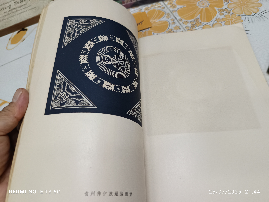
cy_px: 101
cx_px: 134
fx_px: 187
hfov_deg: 71.6
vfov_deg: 56.8
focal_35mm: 24
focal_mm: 5.31
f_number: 1.7
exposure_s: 1/33.3
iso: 984
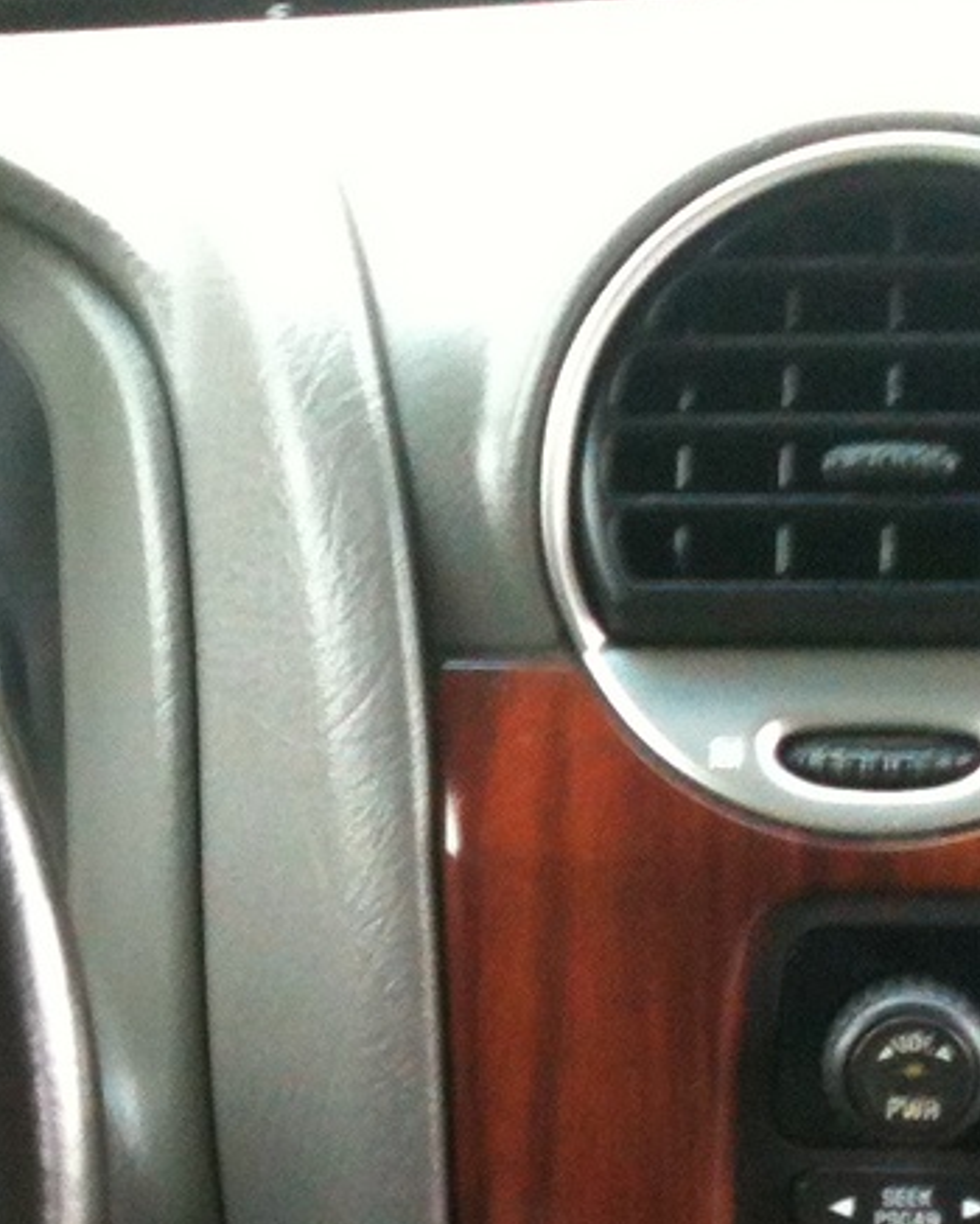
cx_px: -157
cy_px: 1221
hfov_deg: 12.1
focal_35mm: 125
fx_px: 4529
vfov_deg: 15.1
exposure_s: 1/15
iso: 125
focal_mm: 3.85
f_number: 2.8
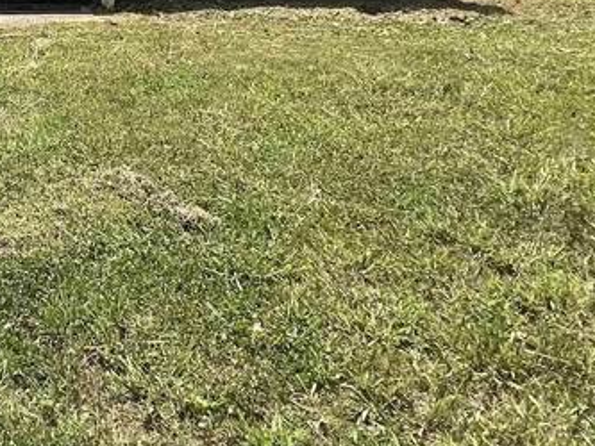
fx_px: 860
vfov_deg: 24.5
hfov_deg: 33.5
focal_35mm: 50
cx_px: -50
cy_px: -169
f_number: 1.8
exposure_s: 1/1033
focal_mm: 1.57
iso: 32
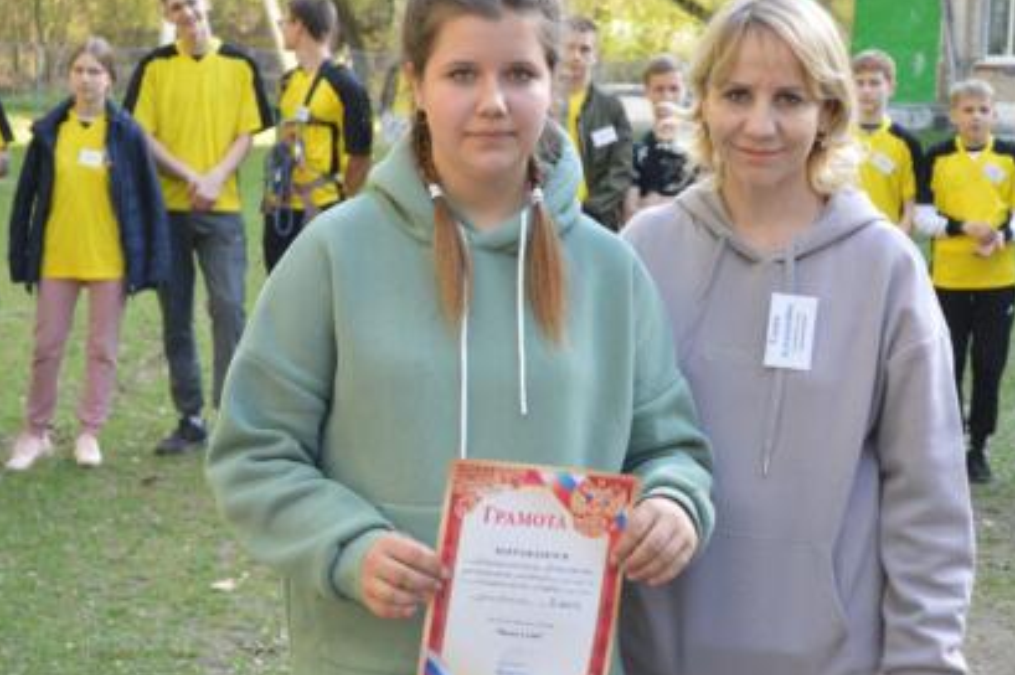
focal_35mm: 77
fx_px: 2169
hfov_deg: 26.3
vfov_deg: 17.7
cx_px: 578
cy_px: 356
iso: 1800
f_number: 5.3
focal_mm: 42
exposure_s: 1/500
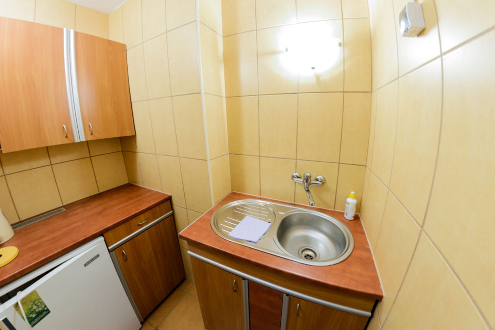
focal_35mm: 12
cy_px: 165
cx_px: 248
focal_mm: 8
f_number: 5.6
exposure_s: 2
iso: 100
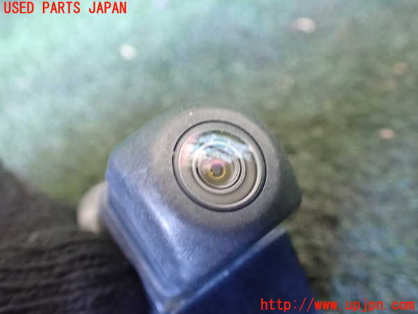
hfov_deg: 60.0
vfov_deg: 46.8
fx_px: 362
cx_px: 209
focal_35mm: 30
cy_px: 157
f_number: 2.3
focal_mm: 5.4
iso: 1600
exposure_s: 1/30
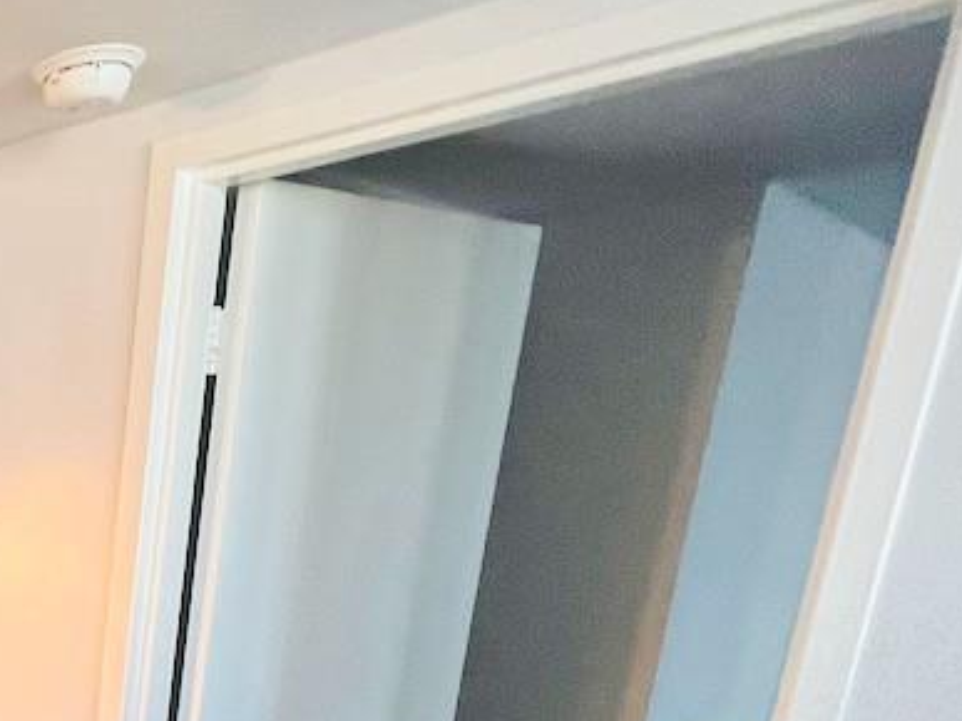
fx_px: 1195
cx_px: -415
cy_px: 942
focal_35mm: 43
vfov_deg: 27.8
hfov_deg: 29.9
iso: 160
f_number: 1.8
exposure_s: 1/120
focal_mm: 1.57
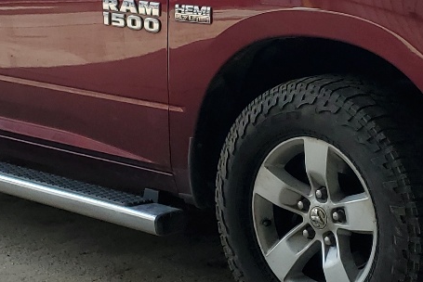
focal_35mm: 95
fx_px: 1117
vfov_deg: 14.4
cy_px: 96
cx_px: 227
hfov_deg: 21.4
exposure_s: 1/1250
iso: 50
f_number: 1.5
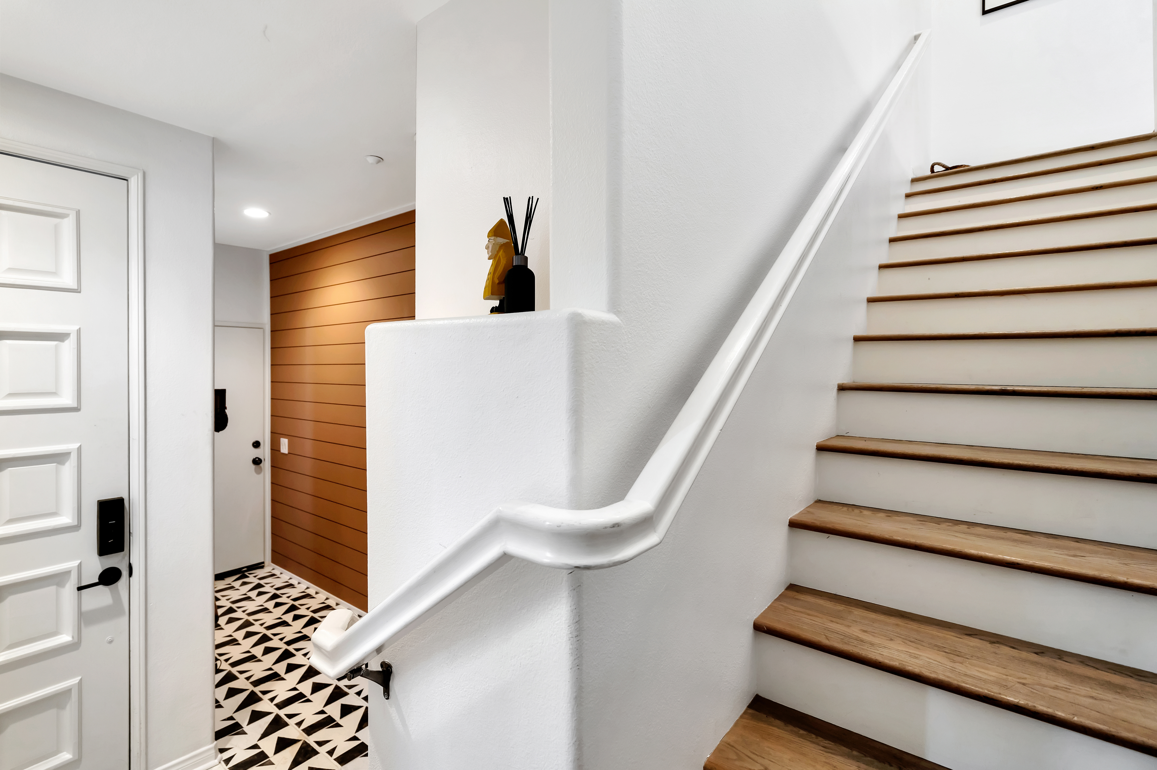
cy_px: 385
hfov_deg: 96.8
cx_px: 578
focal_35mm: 16
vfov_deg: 73.7
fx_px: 514
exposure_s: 1/2.5
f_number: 5.6
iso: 100
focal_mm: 16
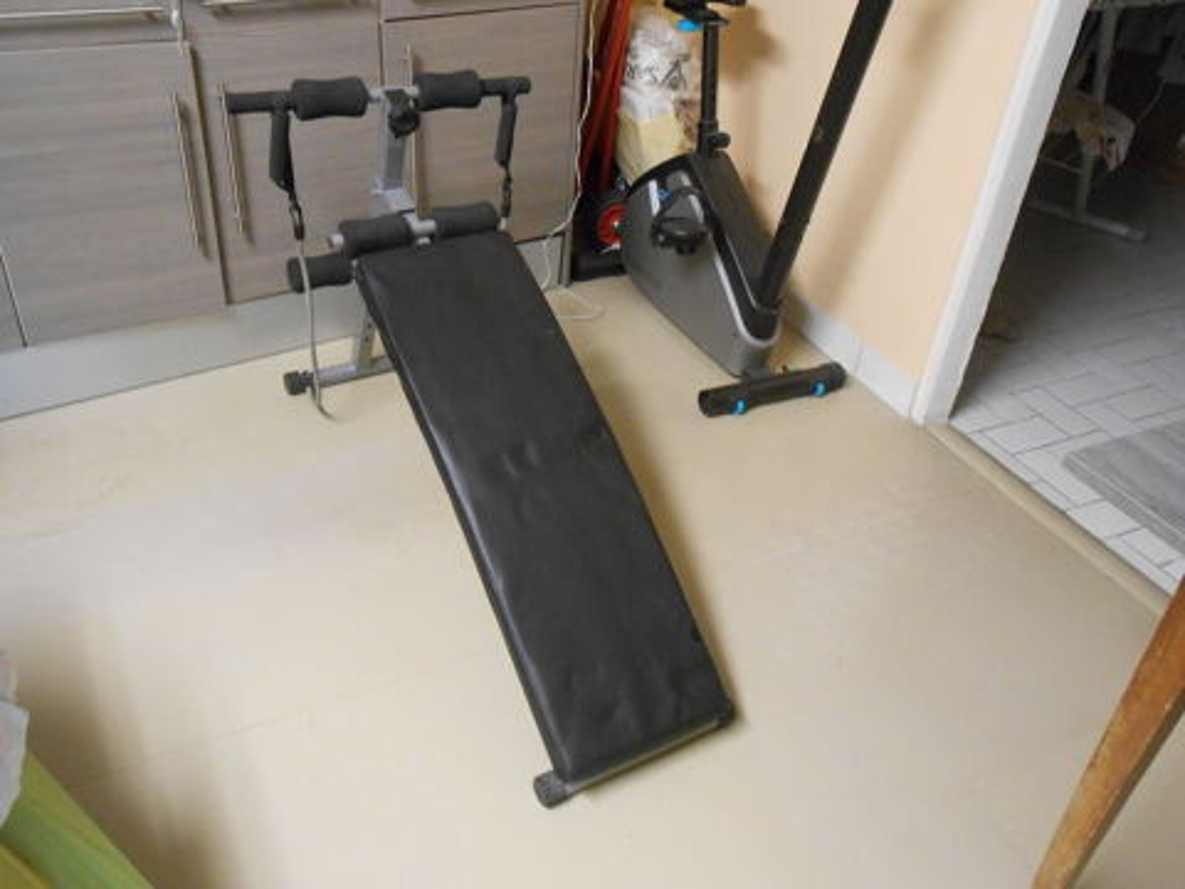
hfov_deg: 60.0
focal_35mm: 30
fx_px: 1027
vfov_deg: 46.8
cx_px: 592
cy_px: 444
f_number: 3.8
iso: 400
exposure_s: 1/8
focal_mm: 5.3
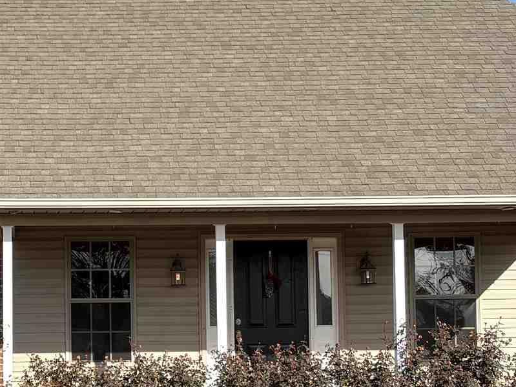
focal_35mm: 100
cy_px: 278
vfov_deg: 14.7
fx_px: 1490
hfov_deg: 19.3
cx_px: 51
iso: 50
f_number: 1.6
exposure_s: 1/1587
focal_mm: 5.96
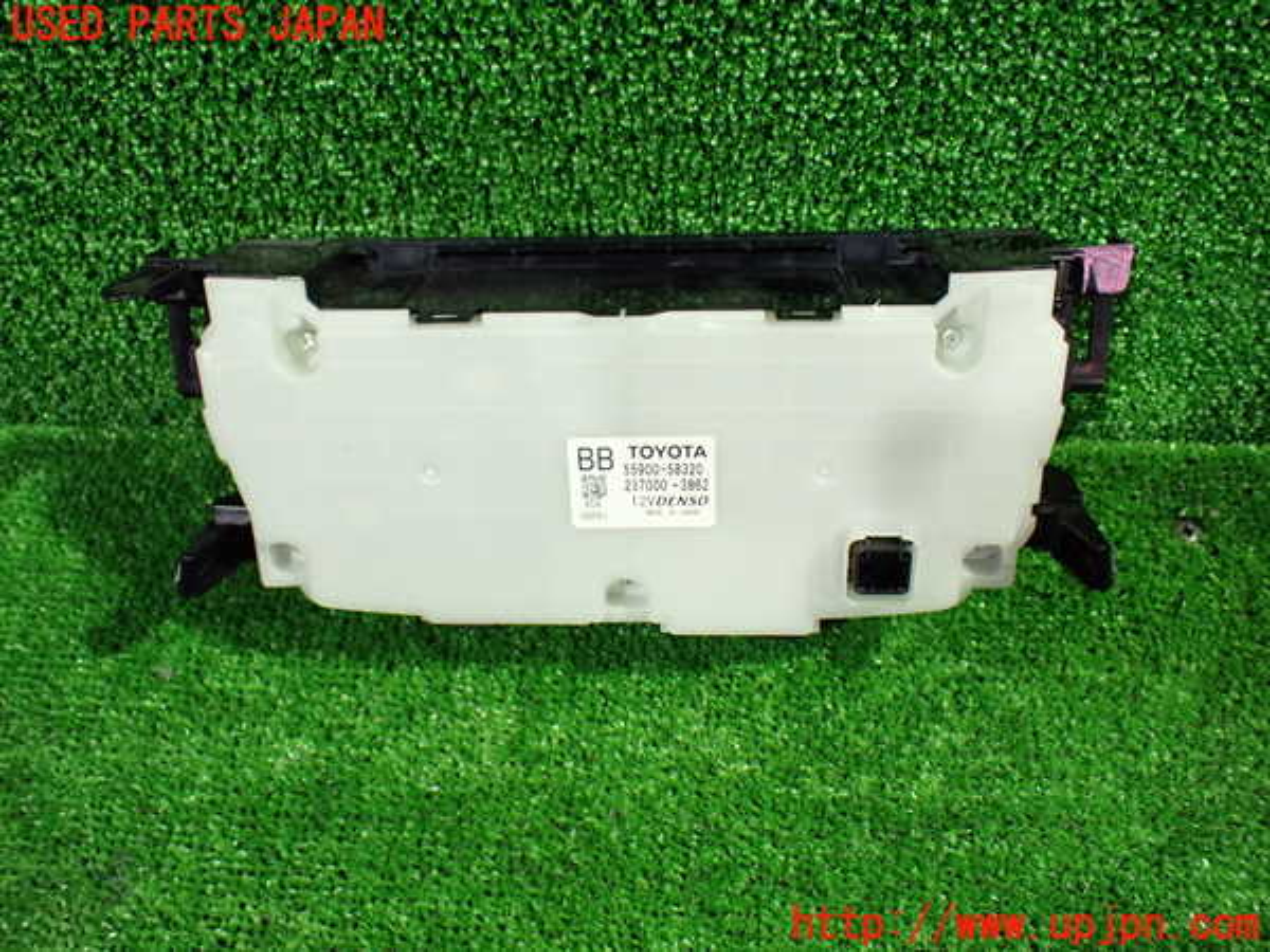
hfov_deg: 60.0
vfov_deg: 46.8
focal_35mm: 30
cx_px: 635
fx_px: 1101
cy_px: 476
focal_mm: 5.4
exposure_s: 1/40
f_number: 2.3
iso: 800
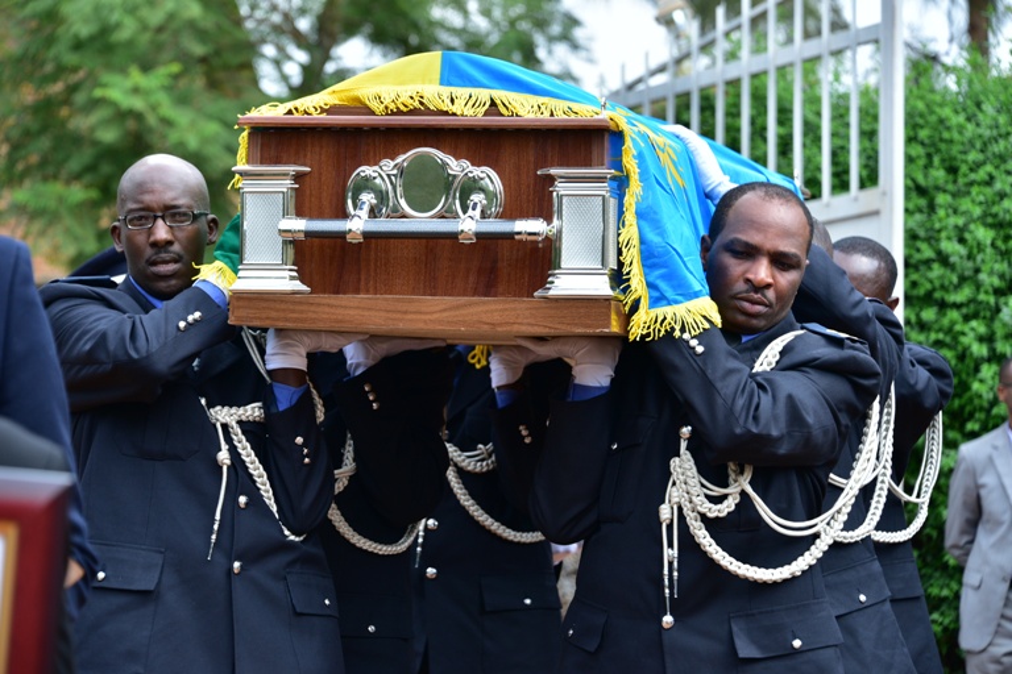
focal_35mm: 135
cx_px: 506
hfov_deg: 15.2
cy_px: 337
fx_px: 3795
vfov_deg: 10.2
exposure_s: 1/250
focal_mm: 135
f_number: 6.3
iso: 200
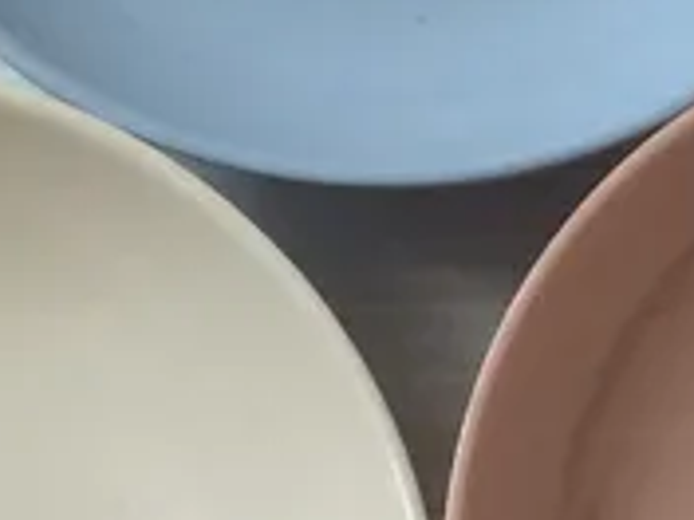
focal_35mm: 175
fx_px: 3508
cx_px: 481
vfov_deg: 8.5
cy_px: 327
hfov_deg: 11.3
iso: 100
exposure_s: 1/33
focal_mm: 4.12
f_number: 2.2
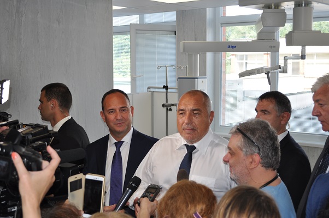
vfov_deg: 26.4
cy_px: 109
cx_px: 164
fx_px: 466
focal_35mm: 51
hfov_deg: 38.9
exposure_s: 1/200
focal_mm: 34
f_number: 5
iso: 400
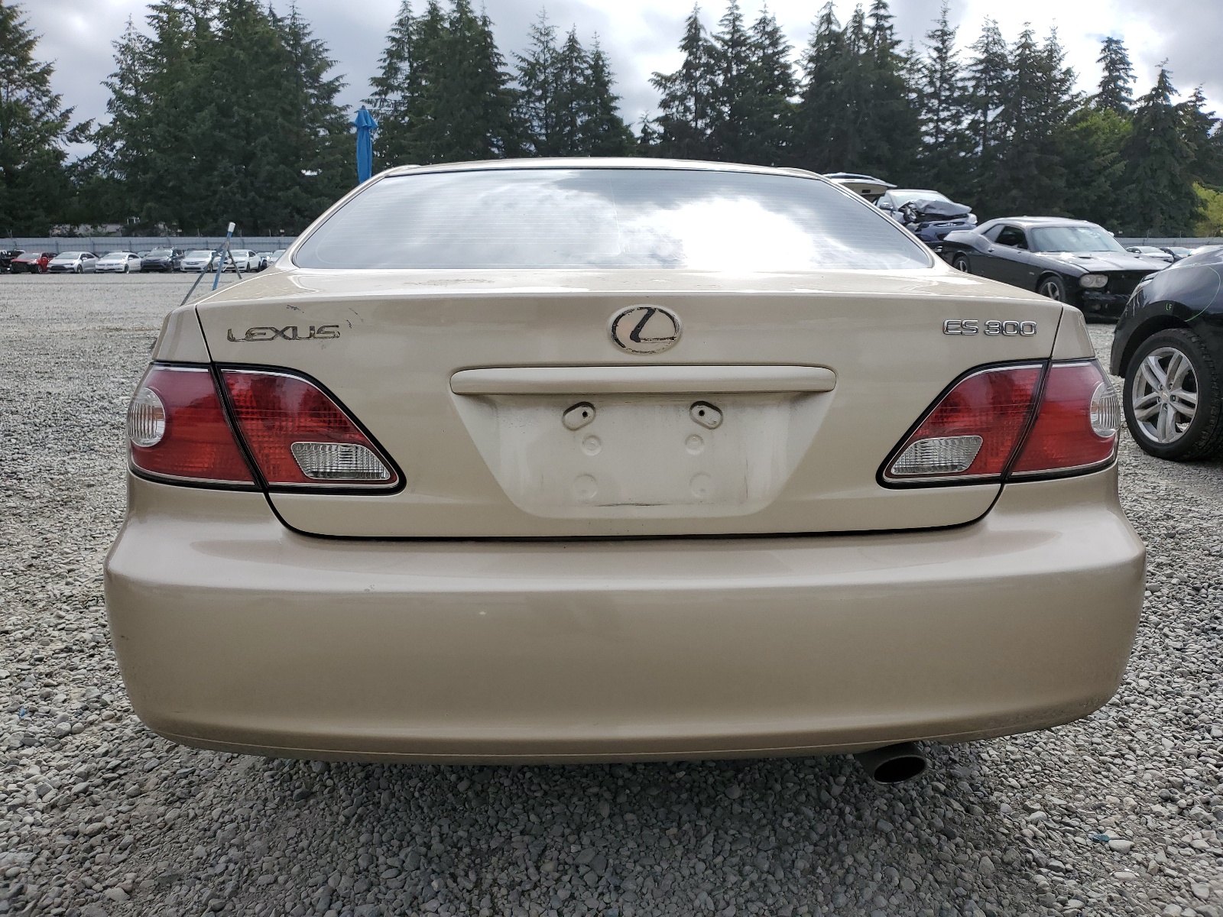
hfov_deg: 67.3
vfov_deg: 53.1
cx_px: 612
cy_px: 458
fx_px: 919
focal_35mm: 26
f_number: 1.5
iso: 50
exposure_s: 1/5000
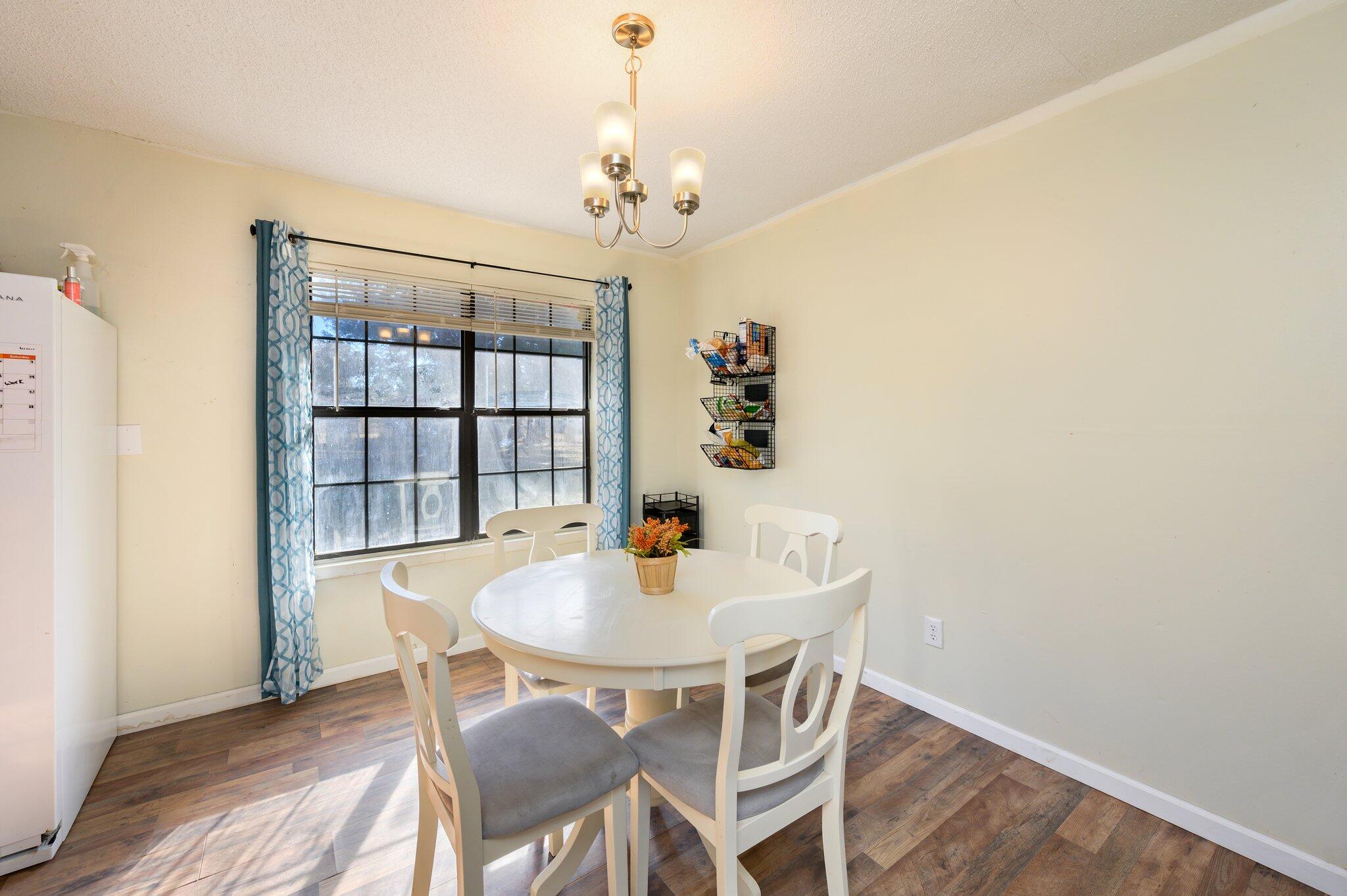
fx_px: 523
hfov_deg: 104.3
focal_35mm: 14
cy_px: 448
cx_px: 674
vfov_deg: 81.1
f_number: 9
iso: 250
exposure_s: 1/30
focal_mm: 14
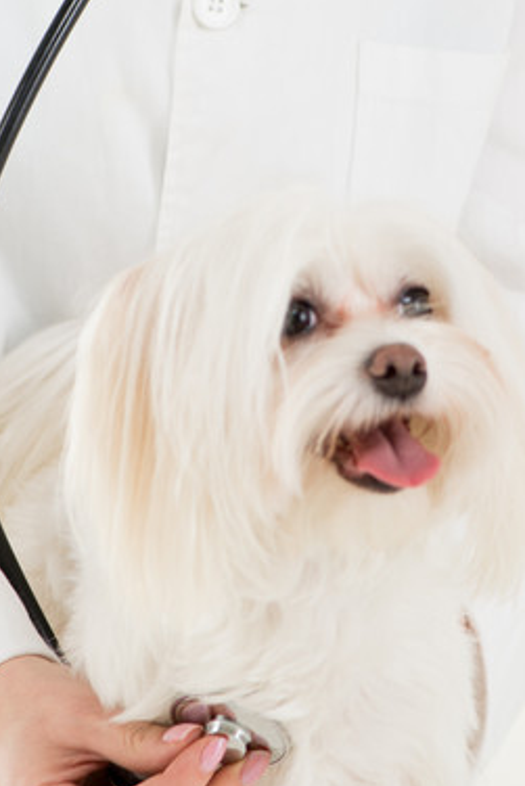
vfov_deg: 7.2
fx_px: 6250
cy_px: 43
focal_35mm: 286
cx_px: 187
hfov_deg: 4.8
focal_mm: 105
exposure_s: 1/125
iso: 100
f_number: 5
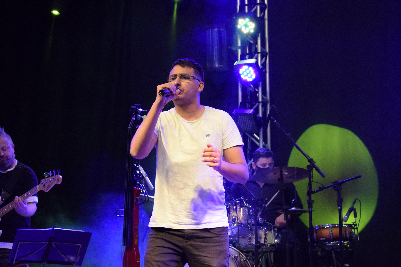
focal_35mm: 84
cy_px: 133
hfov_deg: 24.3
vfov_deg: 16.4
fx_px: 930
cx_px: 202
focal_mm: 55
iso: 6400
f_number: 5.6
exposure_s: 1/125
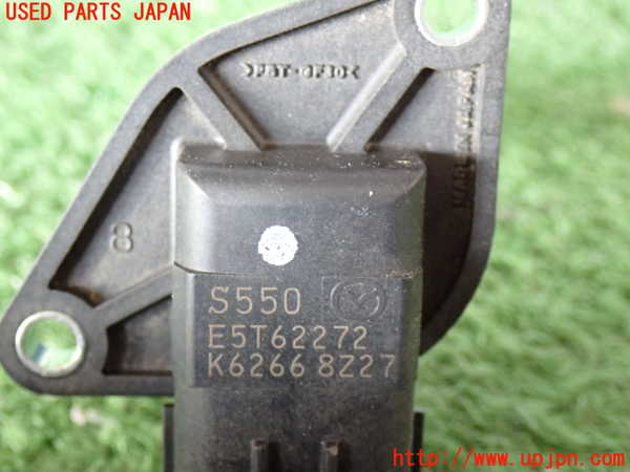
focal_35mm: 67
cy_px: 236
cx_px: 315
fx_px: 1219
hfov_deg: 29.0
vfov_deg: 21.9
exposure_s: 1/15
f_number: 3.8
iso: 800
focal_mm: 11.88
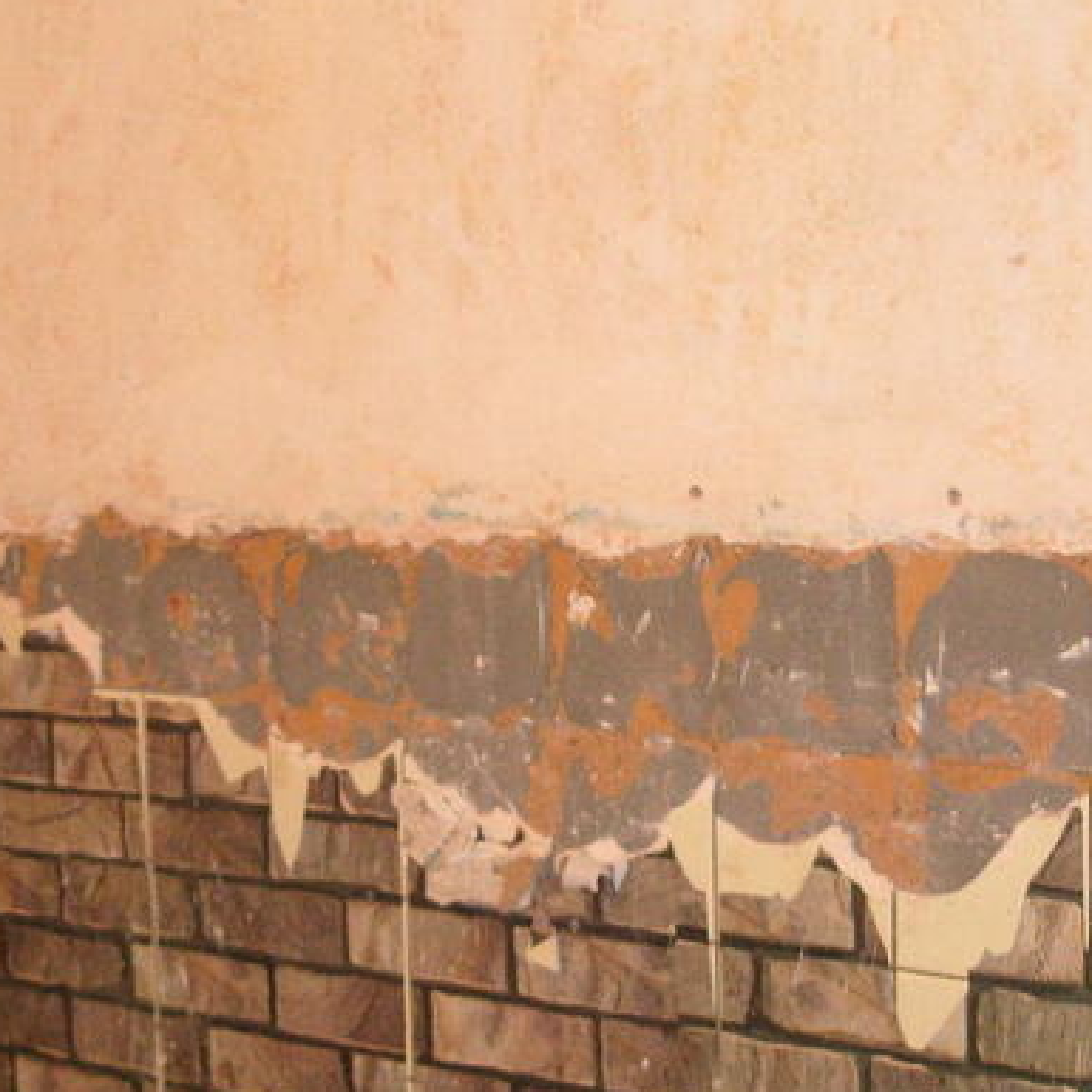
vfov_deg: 25.3
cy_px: 641
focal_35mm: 68
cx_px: 530
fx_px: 2427
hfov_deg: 25.4
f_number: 2.8
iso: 160
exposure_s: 1/45
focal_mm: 6.1
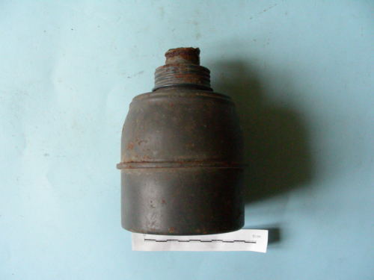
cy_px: 140
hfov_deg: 49.0
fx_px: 411
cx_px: 187
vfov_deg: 37.7
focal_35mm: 38
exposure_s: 1/41.5
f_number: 3.5
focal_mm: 6.3
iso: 400
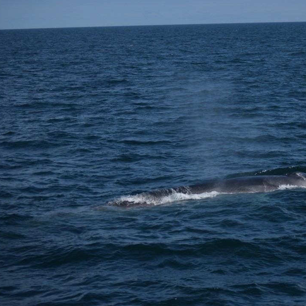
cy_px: 153
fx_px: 1057
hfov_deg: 16.4
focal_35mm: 106
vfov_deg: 16.5
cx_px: 218
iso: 200
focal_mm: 55
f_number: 4
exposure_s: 1/4000
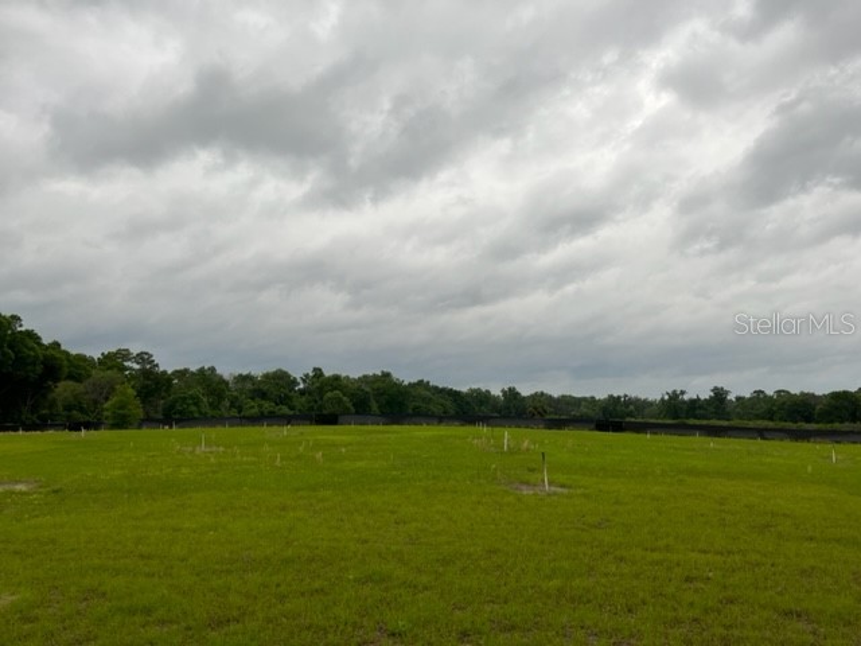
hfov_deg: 67.3
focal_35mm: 26
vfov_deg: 53.1
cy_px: 323
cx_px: 430
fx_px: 647
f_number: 1.6
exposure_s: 1/407
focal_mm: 5.1
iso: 50
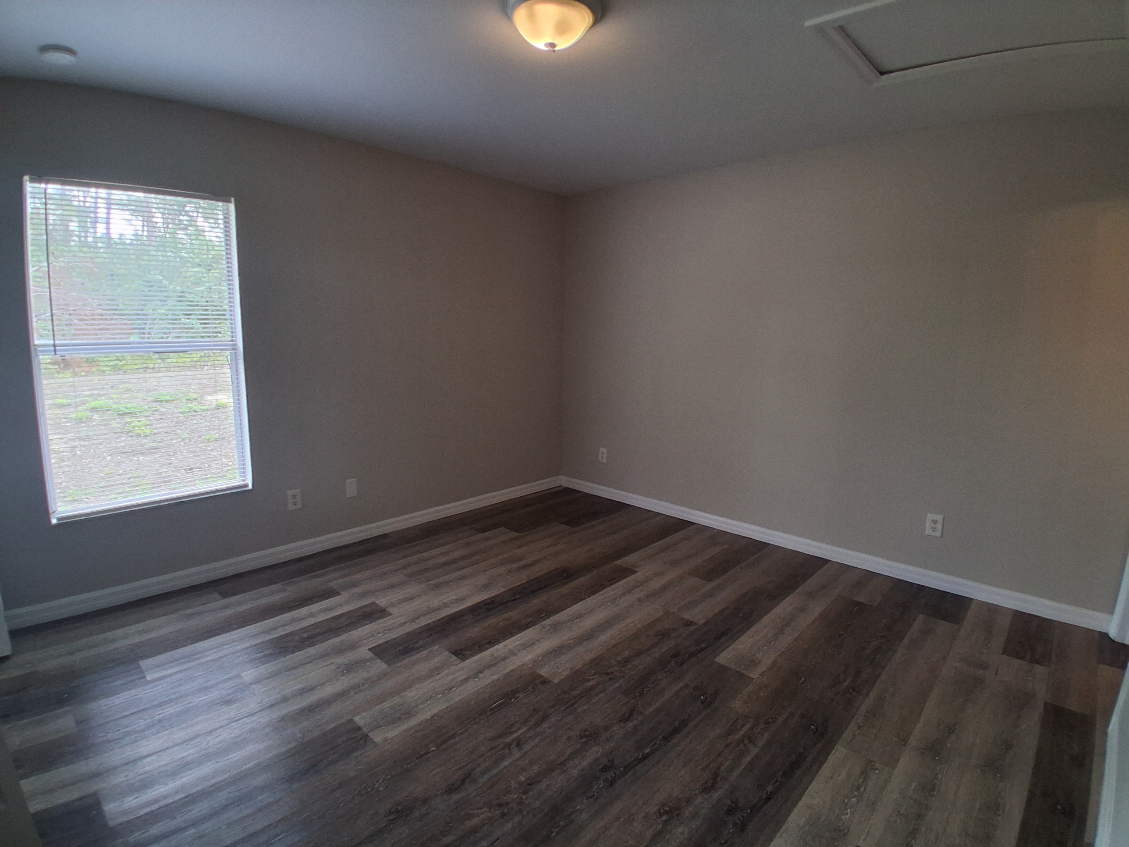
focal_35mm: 17
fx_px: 554
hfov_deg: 91.0
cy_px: 424
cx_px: 564
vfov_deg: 74.7
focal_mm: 1.4
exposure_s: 1/60
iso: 100
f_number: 2.2
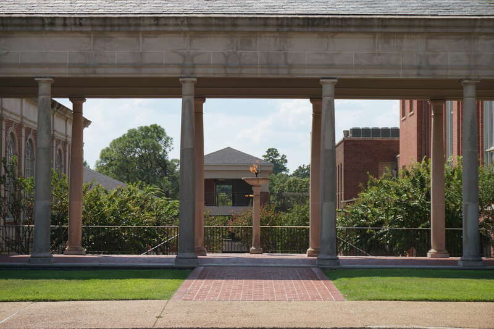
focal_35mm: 69
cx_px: 247
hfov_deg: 29.2
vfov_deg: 19.7
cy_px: 164
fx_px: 947
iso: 100
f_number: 8
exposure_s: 1/320
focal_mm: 46
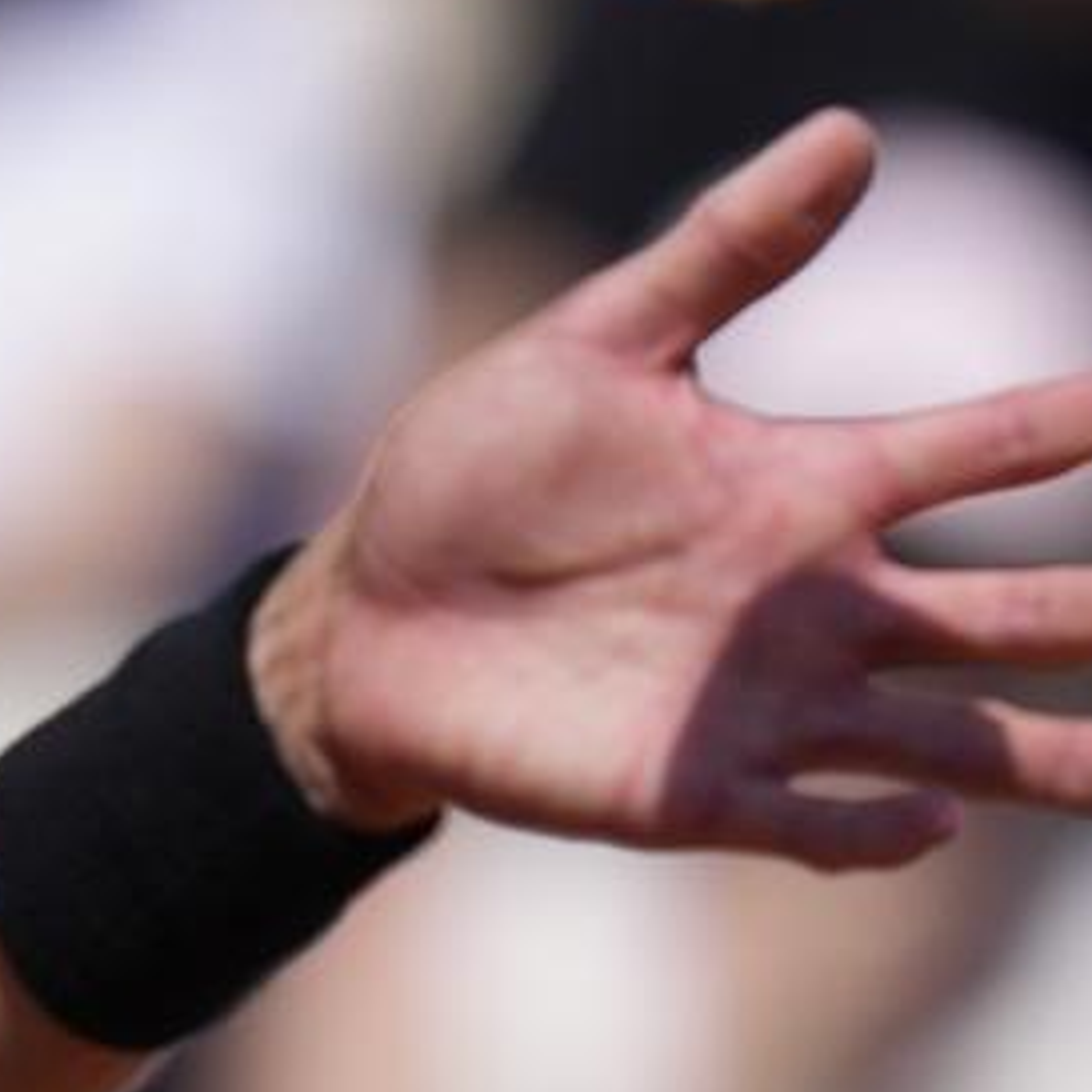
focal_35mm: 1494
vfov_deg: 1.2
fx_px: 53321
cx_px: -924
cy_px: 916
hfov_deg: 1.2
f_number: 4
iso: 400
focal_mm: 400
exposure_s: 1/6400
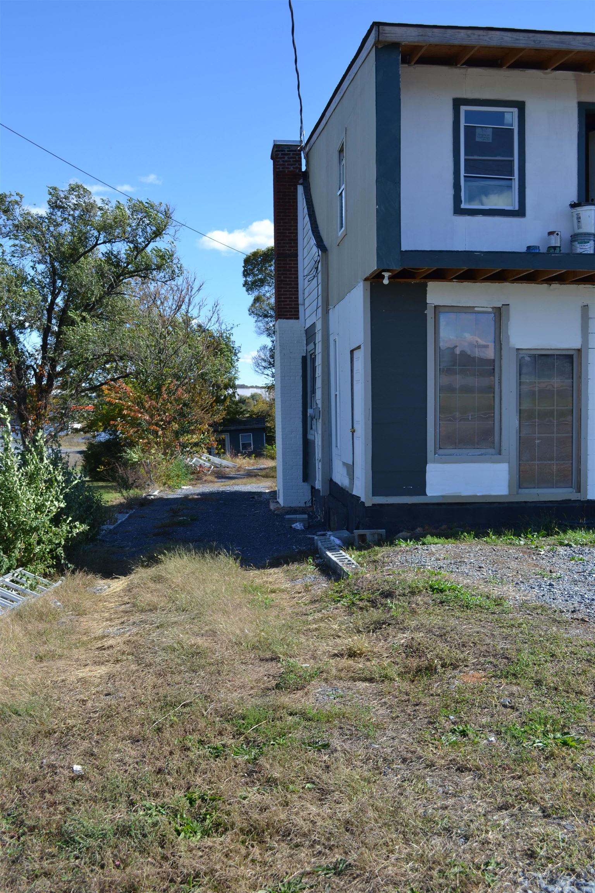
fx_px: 892
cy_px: 446
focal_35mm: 36
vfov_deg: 53.1
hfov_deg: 36.9
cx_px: 298
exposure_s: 1/200
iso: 100
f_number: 7.1
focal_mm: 24
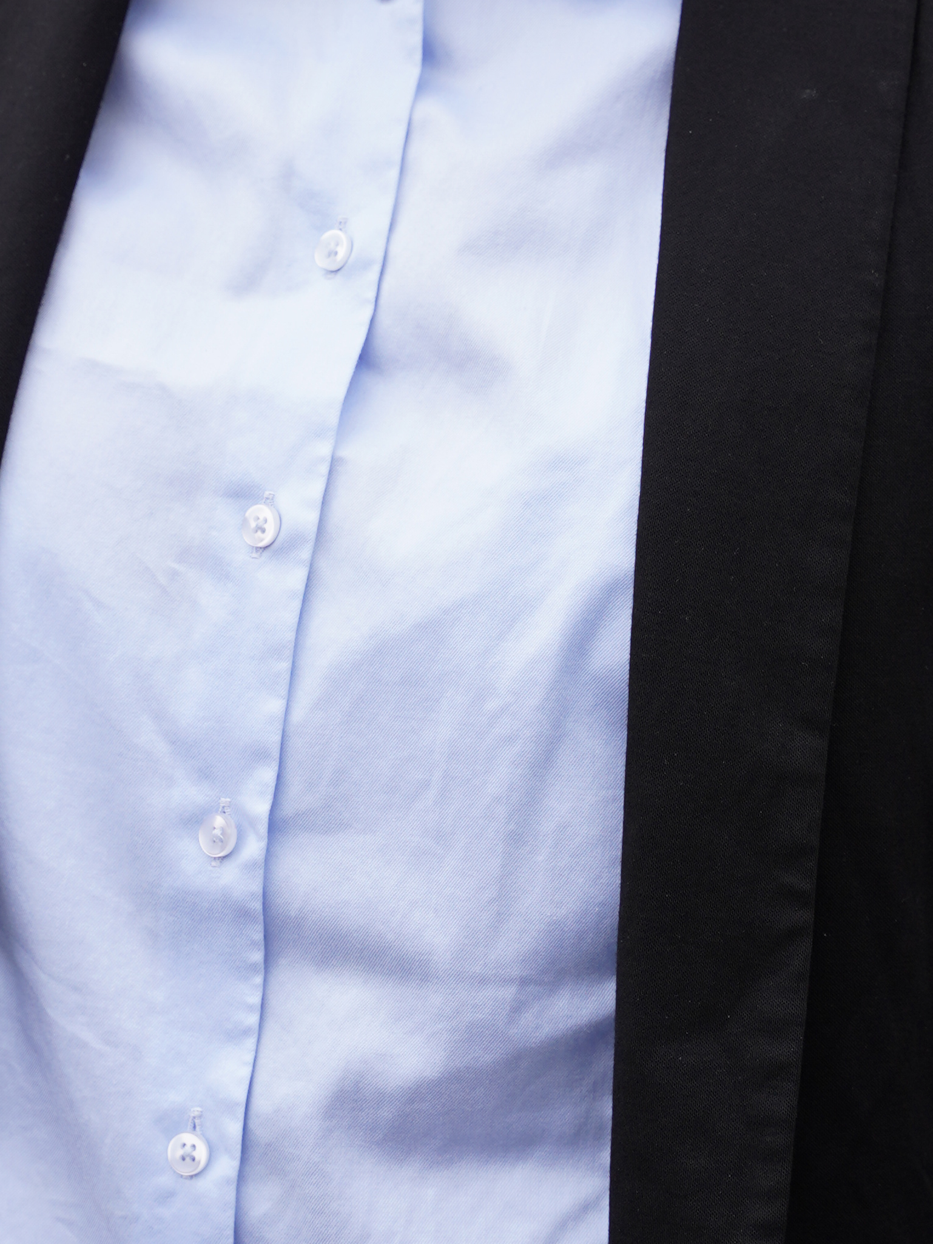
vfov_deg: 11.6
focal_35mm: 167
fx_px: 5985
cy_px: -218
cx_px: 471
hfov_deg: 8.9
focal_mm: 59.2
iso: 200
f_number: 4
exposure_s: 1/200
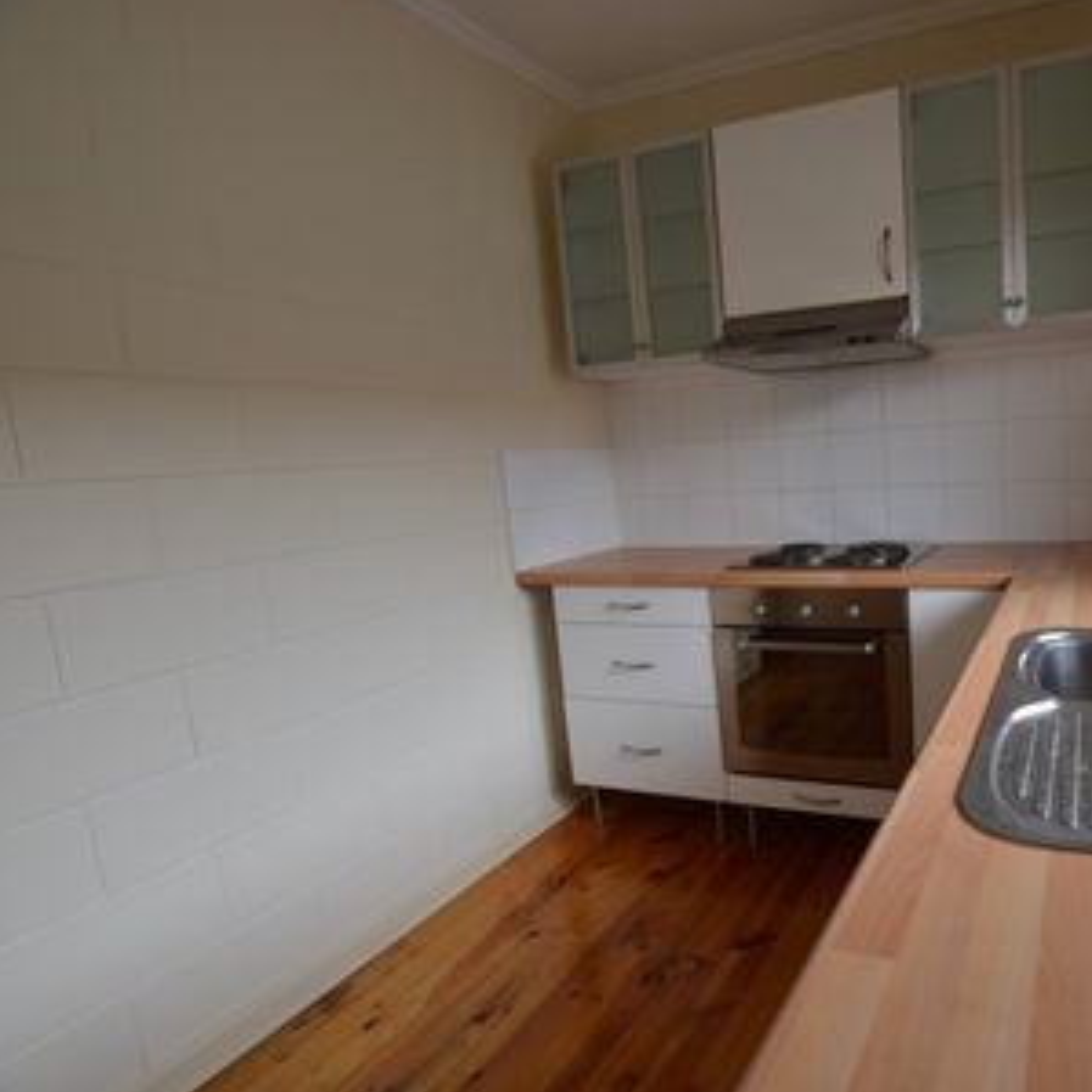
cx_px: 789
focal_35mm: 20
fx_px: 714
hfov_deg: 70.9
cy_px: 553
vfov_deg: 74.8
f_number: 4.5
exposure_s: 1/80
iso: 400
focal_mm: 10
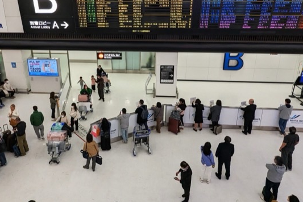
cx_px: 138
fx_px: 210
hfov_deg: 71.4
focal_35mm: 25
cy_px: 60
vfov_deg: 49.9
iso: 291
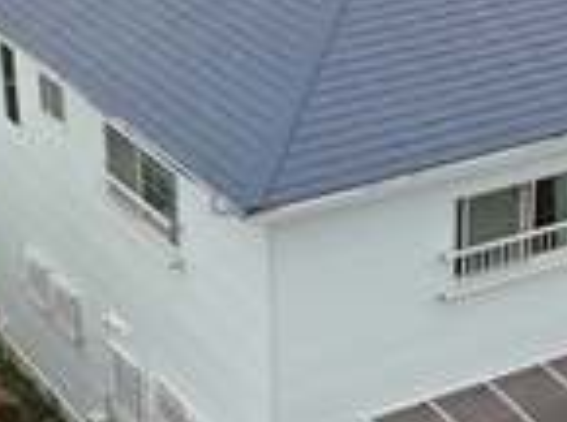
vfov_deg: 14.2
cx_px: 317
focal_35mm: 104
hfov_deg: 18.9
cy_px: 191
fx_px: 1699
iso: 100
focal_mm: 7.39
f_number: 3.6
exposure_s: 1/100
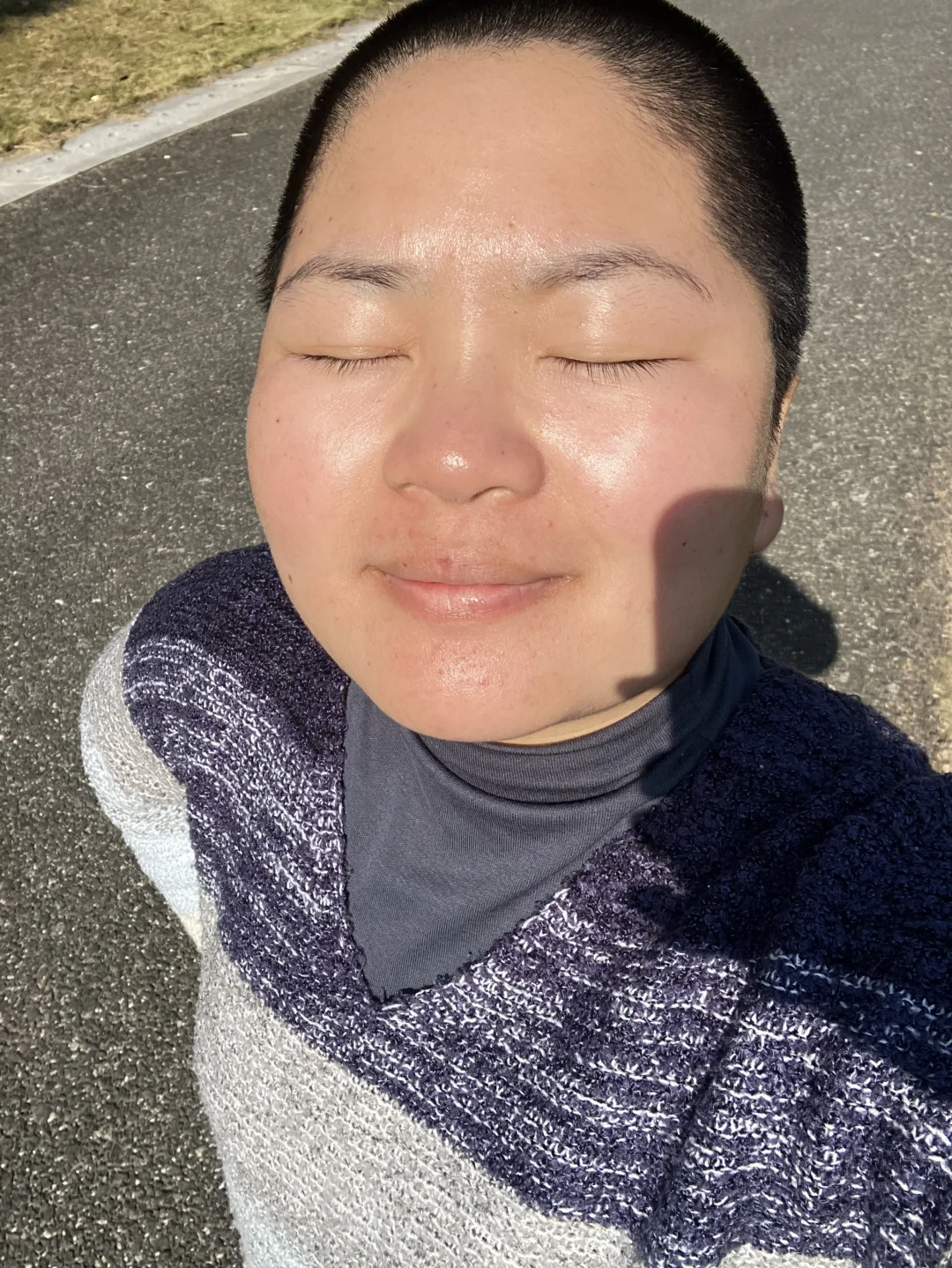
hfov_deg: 44.2
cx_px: 476
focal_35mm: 32
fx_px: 1172
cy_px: 634
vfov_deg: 56.8
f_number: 2.2
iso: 20
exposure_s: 1/1353
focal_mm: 2.87
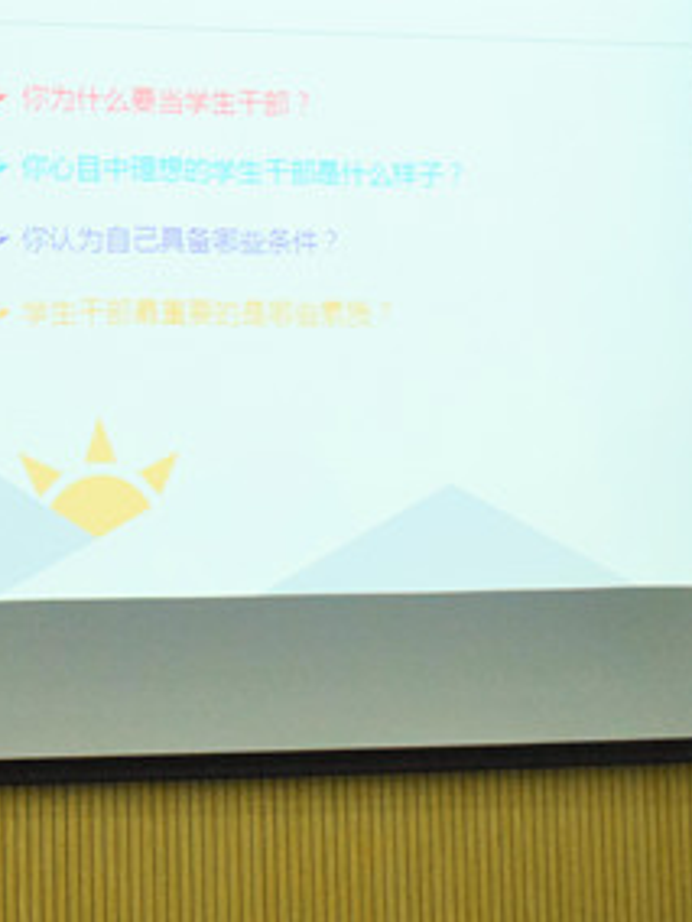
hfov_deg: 17.5
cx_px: -292
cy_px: 289
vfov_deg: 25.1
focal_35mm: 77
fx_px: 2056
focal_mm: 23
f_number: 6.3
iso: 3200
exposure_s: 1/160
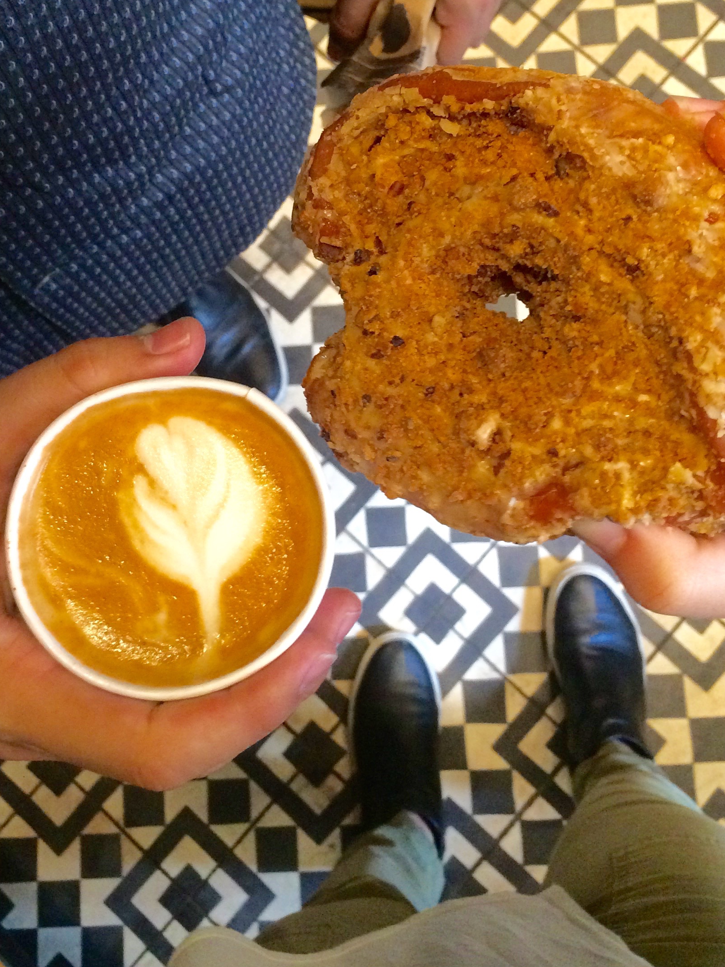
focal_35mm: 44
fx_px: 1229
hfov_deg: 32.8
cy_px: 340
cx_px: 293
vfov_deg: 42.5
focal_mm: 4.15
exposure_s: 1/30
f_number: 2.2
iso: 320
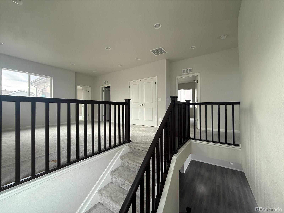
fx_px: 115
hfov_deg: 102.1
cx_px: 142
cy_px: 106
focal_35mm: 14
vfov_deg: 85.7
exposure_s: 1/99
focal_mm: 2.22
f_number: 2.2
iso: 125
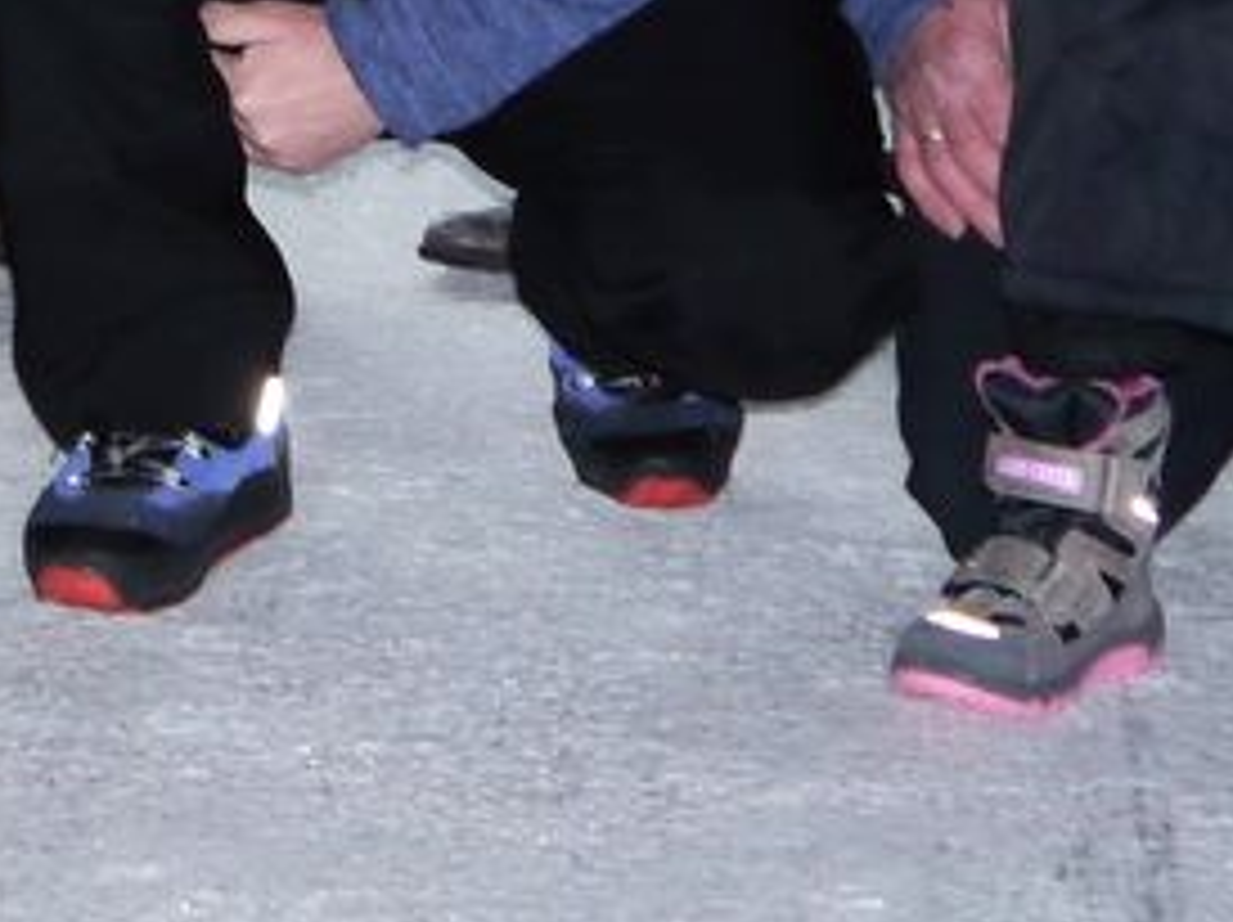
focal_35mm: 149
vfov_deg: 9.2
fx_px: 5303
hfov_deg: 12.6
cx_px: -594
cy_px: -1079
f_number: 4
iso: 500
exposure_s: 1/60
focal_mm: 17
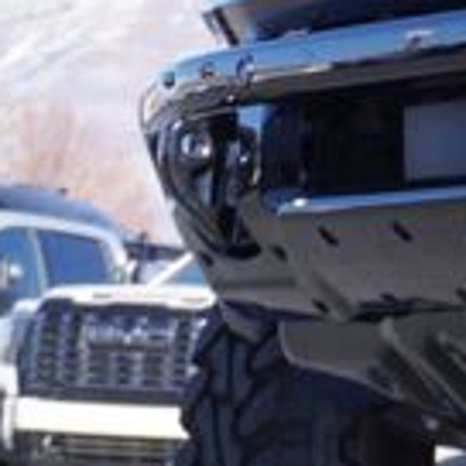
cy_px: 45
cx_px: 1737
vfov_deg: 7.3
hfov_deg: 6.2
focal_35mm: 240
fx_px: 3658
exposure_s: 1/125
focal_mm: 25
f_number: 6.3
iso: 100
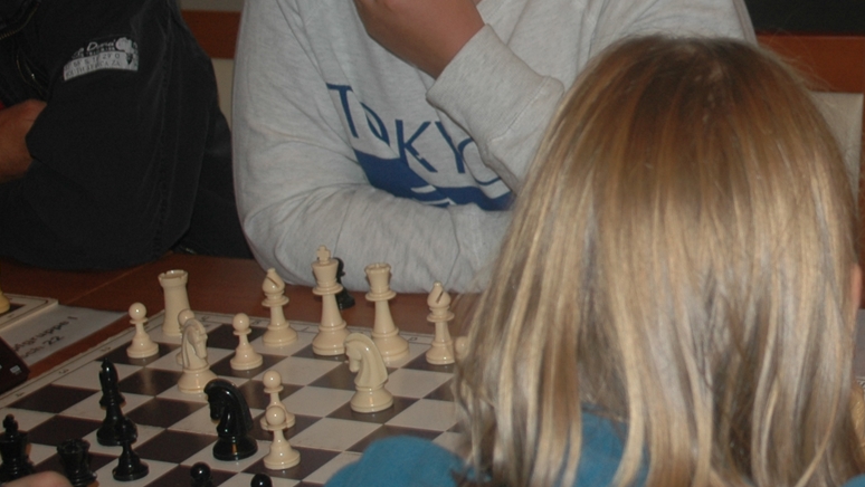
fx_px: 2159
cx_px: 747
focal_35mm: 94
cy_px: 114
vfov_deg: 12.8
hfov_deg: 22.2
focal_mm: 29
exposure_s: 1/60
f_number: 4.2
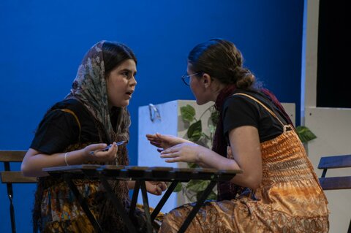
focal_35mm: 180
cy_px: 116
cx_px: 176
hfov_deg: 11.4
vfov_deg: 7.6
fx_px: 1753
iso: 1000
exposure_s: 1/250
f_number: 3.5
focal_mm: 180
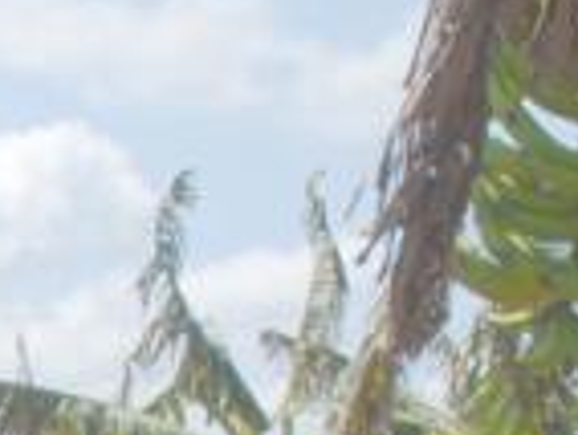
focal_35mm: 229
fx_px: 3830
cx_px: -1095
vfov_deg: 6.0
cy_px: 1303
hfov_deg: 7.6
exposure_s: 1/180
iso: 100
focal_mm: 22
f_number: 8
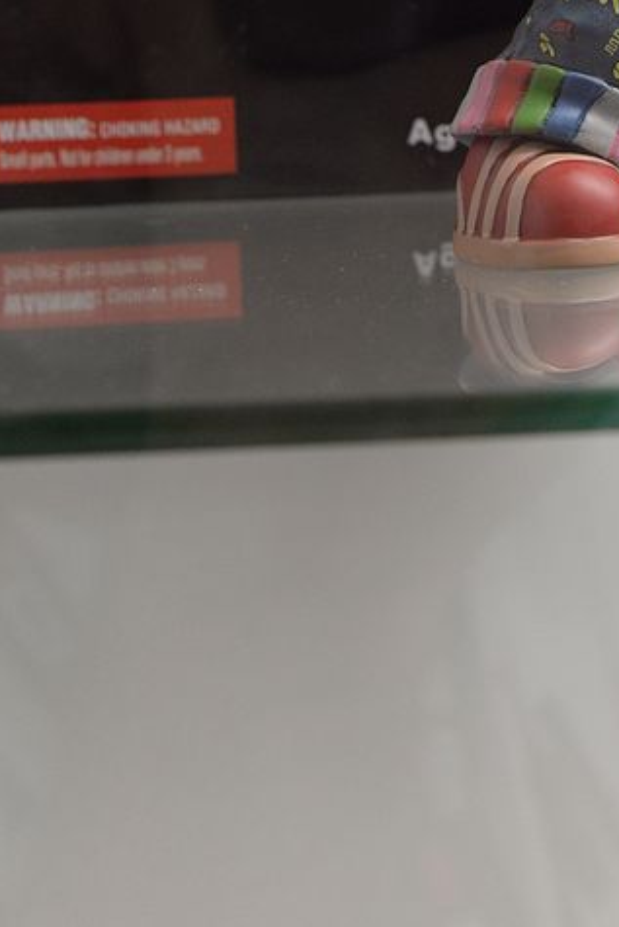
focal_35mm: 126
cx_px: 734
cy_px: -240
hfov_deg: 10.7
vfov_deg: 15.5
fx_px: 3247
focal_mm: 50
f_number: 5.6
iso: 1600
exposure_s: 1/125
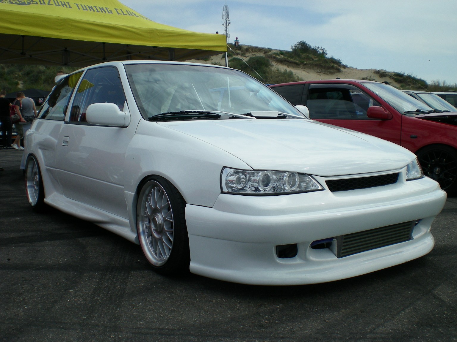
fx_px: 502
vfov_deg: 37.7
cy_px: 171
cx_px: 228
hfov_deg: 49.0
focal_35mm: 38
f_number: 4.6
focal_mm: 6.3
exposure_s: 1/523
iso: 50
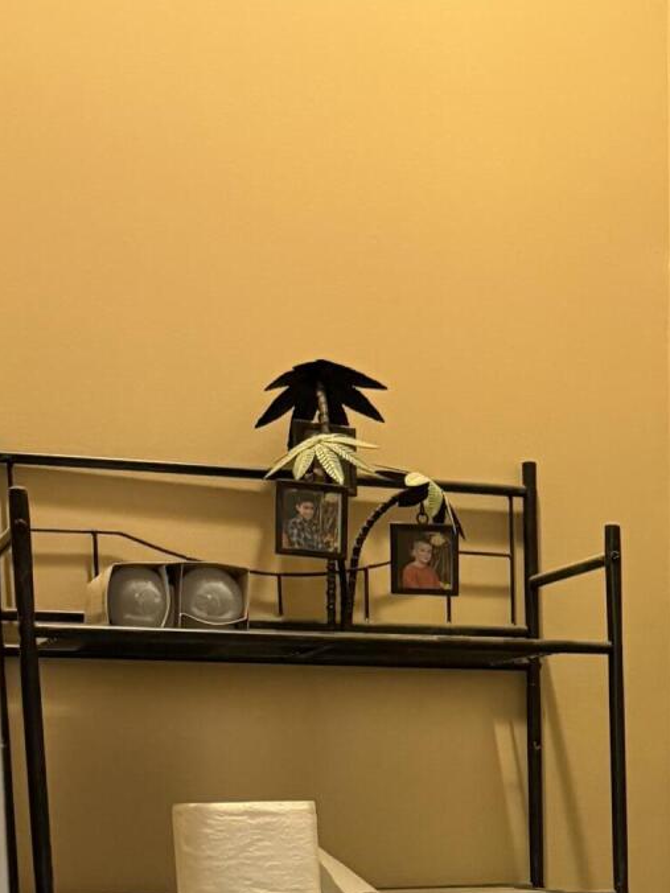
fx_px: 1832
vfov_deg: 24.9
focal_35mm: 71
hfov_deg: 19.9
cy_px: 1057
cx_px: 712
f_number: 1.78
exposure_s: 1/60
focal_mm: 6.76
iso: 640
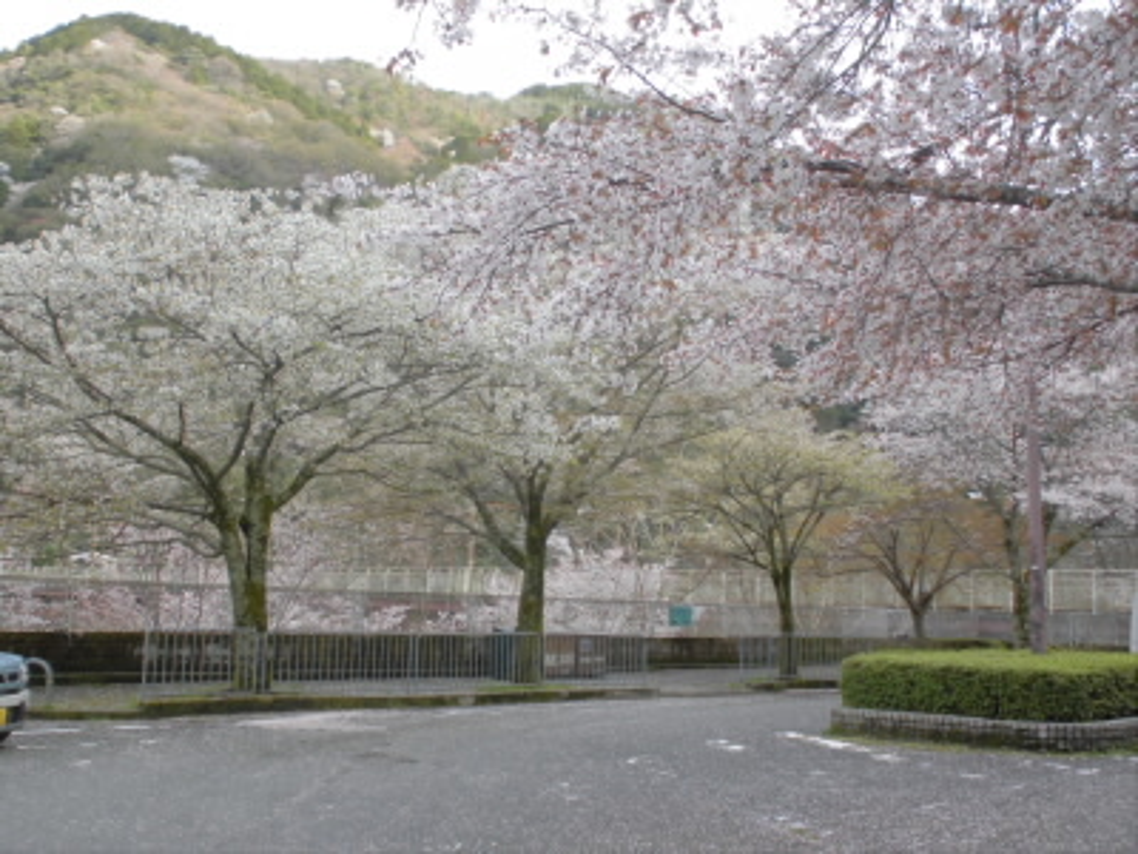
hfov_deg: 49.0
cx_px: 569
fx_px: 1249
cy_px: 427
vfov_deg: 37.7
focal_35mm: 38
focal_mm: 6.9
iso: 100
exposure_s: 1/125
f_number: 4.2
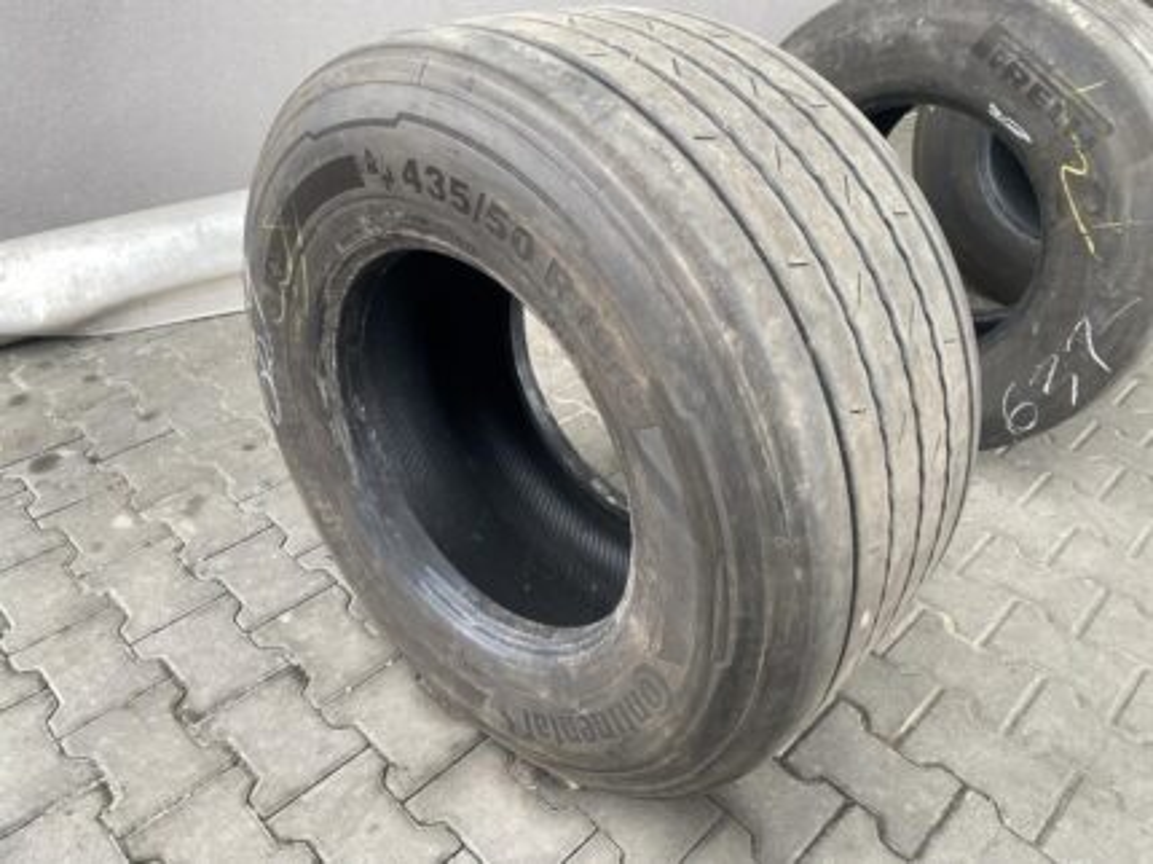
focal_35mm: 26
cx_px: 576
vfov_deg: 53.0
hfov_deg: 67.3
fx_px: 866
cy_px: 432
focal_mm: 4.25
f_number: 1.8
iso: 64
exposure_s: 1/100
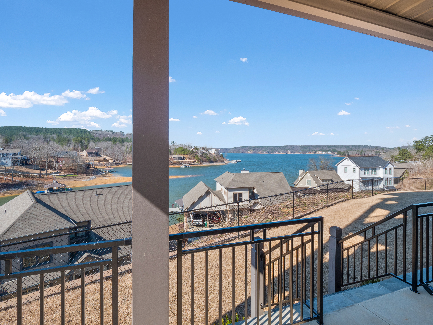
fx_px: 200
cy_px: 162
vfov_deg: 78.1
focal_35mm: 16
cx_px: 216
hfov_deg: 94.5
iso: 200
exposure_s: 1/250
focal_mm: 8
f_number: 8
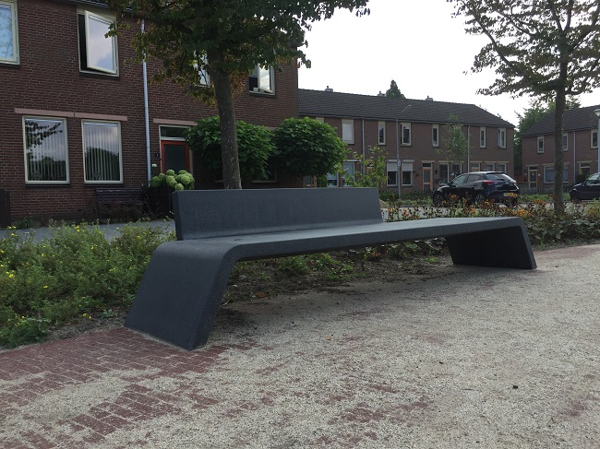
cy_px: 224
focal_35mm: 29
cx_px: 300
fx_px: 502
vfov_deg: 48.2
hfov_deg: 61.7
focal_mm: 4.15
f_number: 2.2
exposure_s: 1/1014
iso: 32
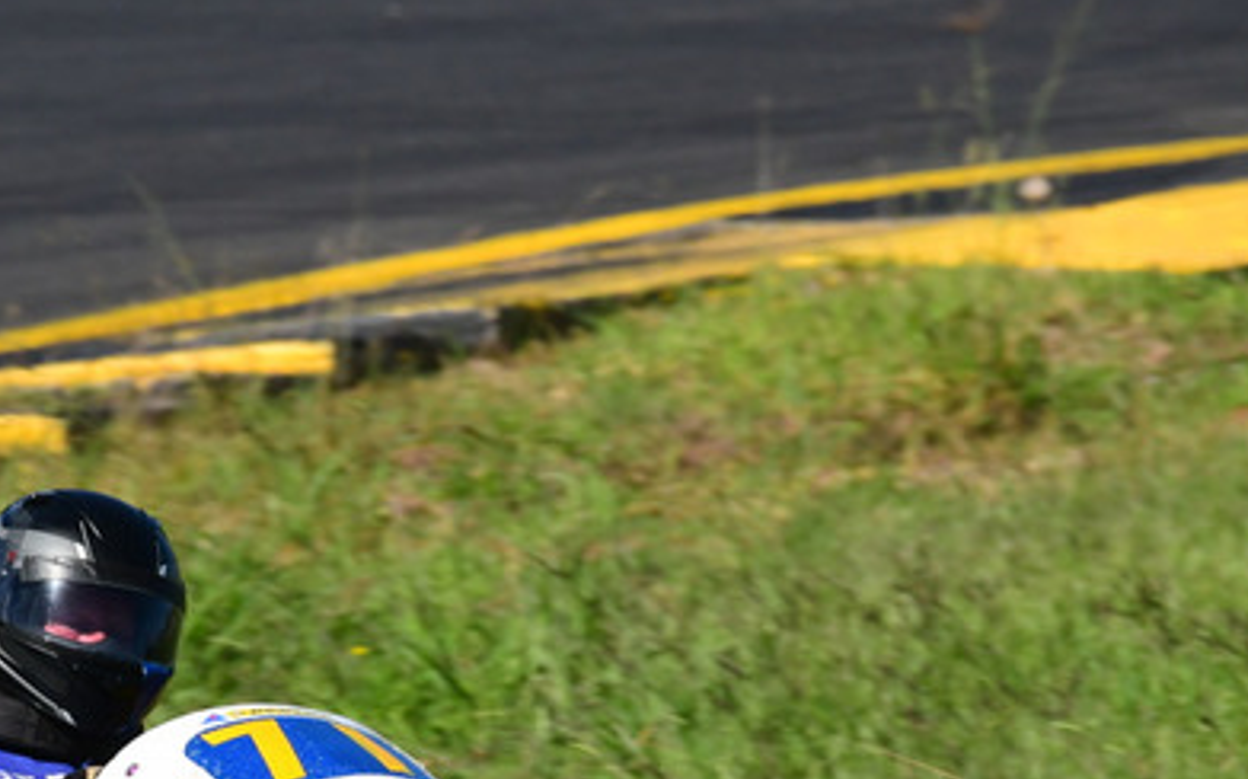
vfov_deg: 0.8
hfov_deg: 1.3
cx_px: 274
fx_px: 53172
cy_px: 511
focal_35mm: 1564
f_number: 11
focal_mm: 500
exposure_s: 1/640
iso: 400
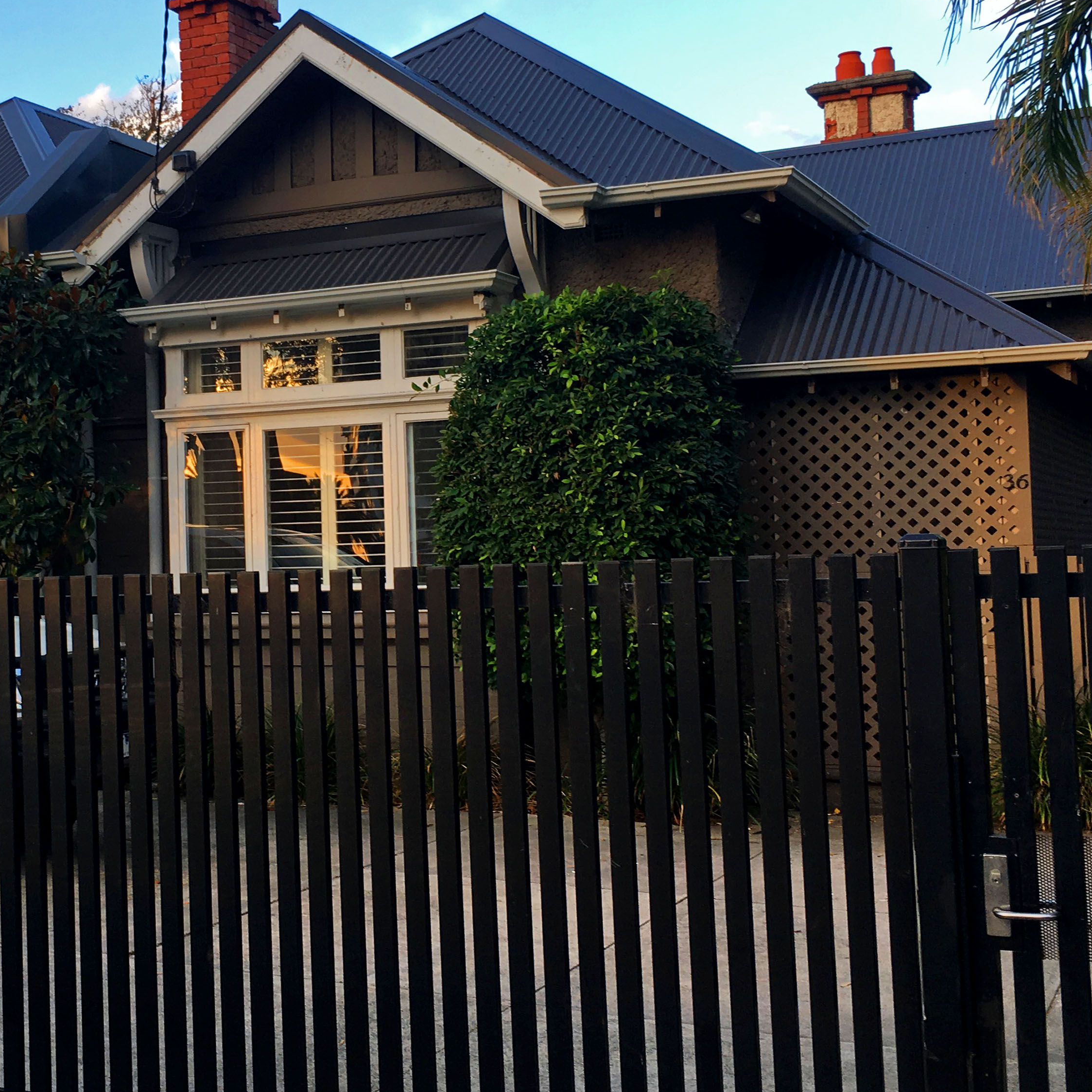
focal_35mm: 46
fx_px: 1642
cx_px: 424
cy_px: 472
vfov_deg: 36.7
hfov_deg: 36.6
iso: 25
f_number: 2.2
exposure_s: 1/100
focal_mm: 4.15
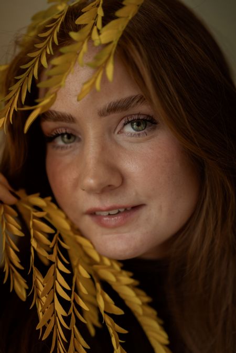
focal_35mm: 50
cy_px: 176
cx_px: 118
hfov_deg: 27.0
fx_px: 492
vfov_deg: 39.6
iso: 500
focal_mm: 50
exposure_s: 1/250
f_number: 2
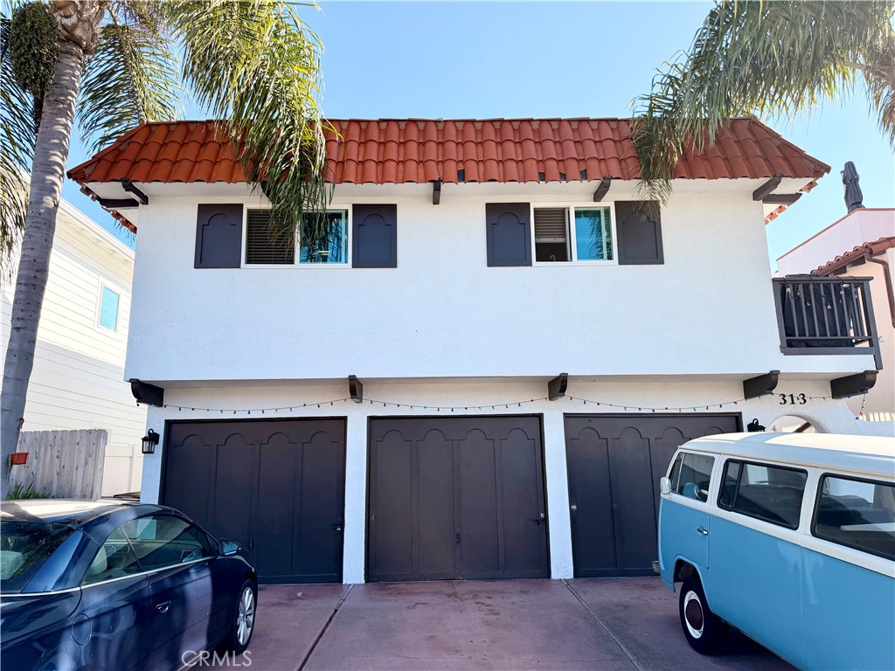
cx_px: 448
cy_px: 336
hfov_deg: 71.6
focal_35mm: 24
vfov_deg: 56.8
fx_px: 621
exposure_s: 1/3279
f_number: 1.78
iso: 125
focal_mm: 6.76
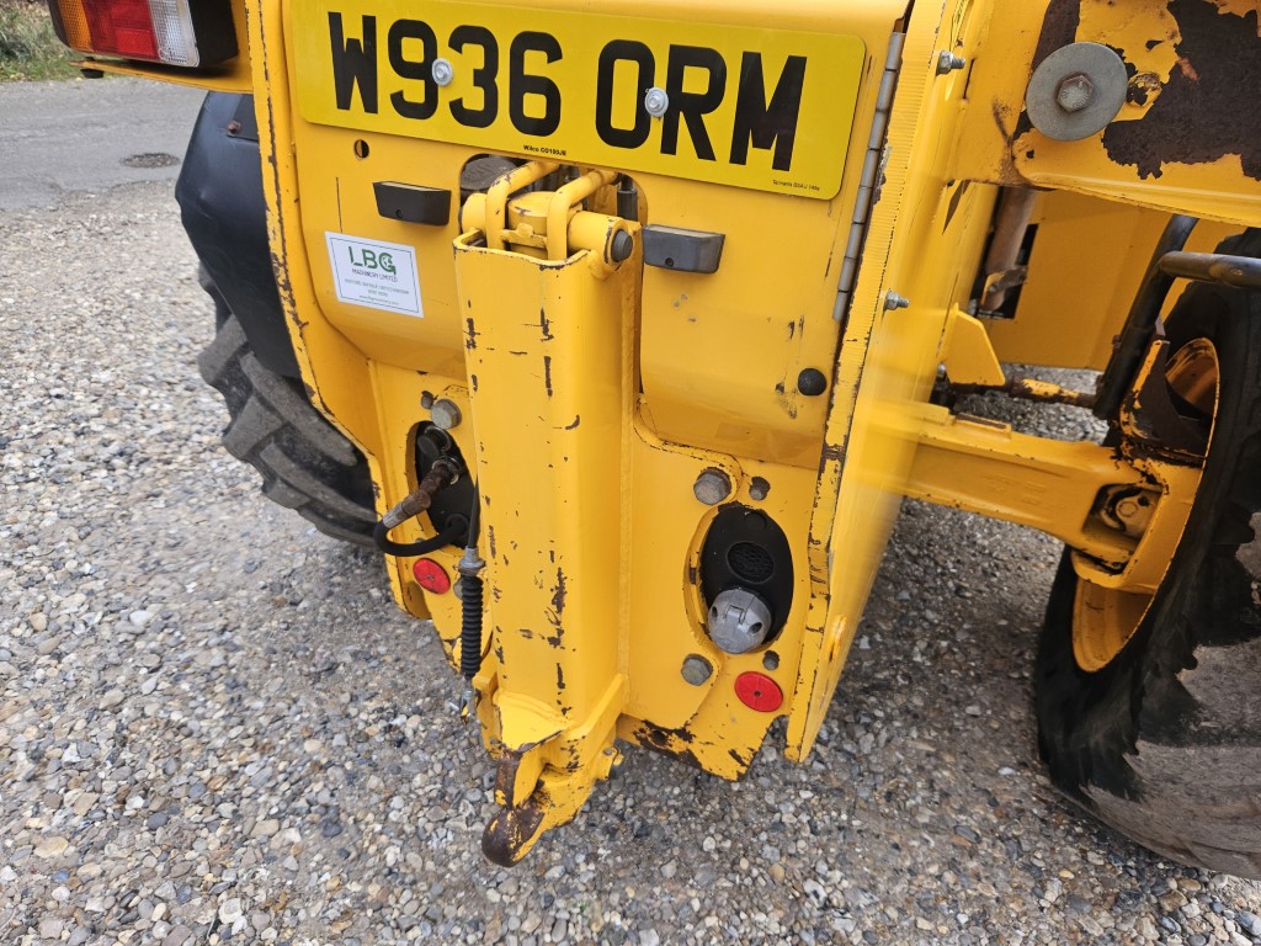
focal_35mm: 23
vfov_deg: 58.9
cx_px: 630
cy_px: 473
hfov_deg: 73.9
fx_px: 838
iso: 100
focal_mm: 5.4
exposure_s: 1/359
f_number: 1.8
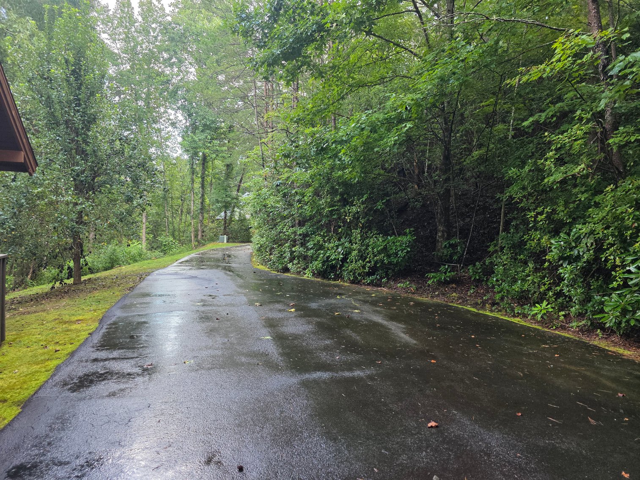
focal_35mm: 23
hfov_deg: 73.9
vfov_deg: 58.9
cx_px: 320
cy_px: 240
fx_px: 425
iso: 125
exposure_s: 1/180
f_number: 1.7
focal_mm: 6.3
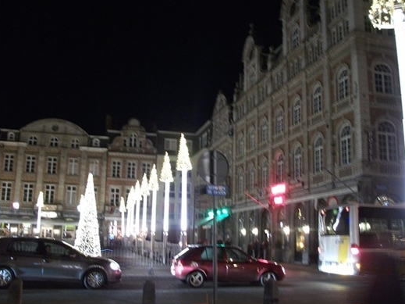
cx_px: 185
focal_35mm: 37
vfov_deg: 38.6
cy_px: 157
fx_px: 433
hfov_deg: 50.1
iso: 160
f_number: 2.9
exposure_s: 1/2
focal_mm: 5.7
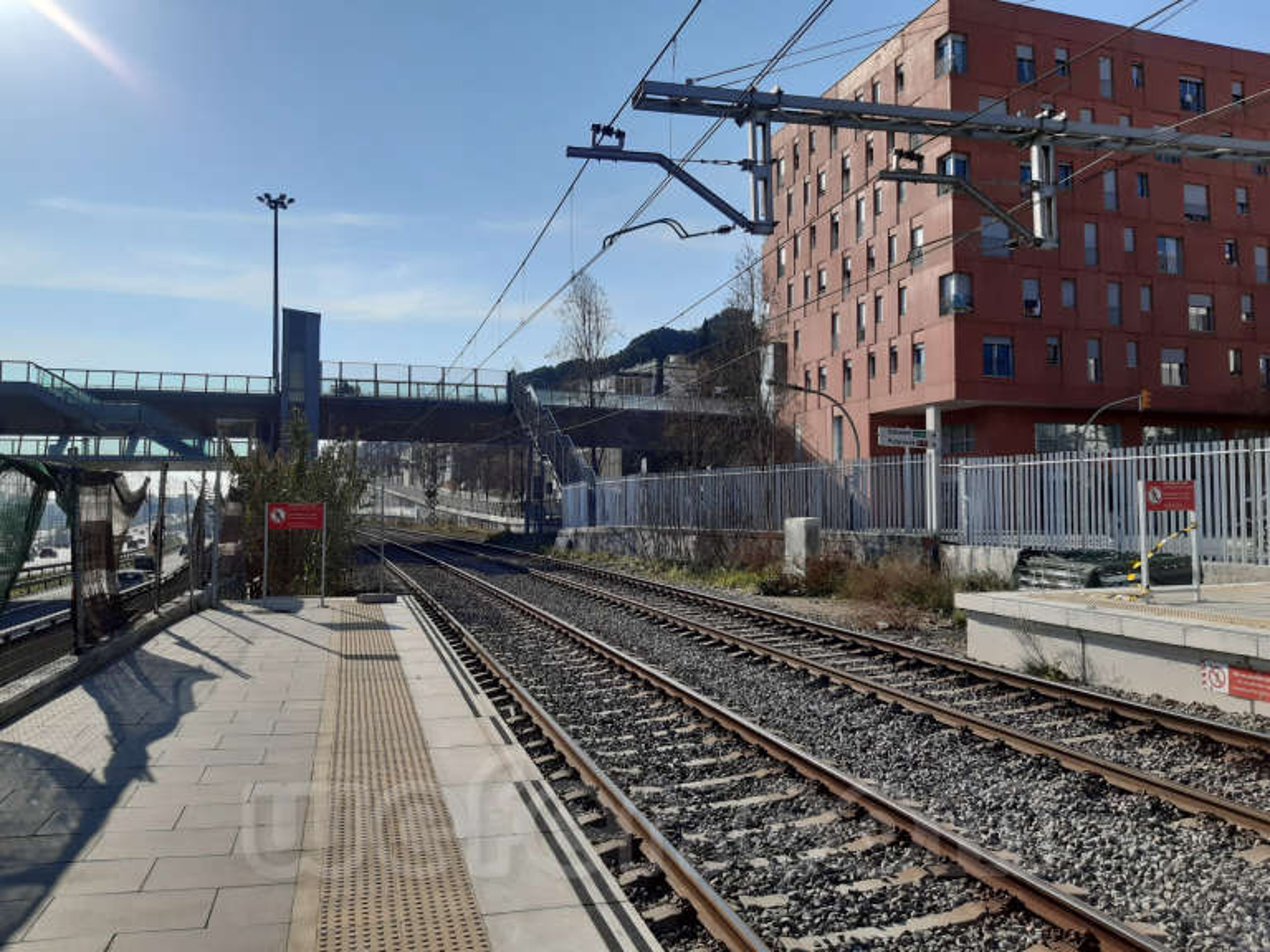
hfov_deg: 67.3
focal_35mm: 26
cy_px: 476
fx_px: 954
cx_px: 635
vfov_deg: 53.1
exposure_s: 1/3690
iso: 40
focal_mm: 3.92
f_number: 1.7
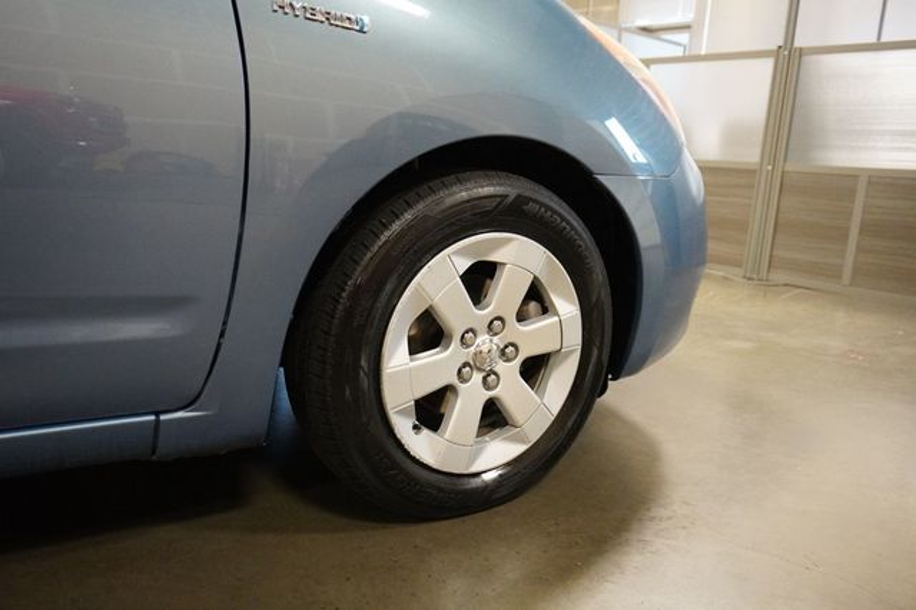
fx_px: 725
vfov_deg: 45.6
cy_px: 305
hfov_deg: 64.6
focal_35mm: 28
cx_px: 458
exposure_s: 1/160
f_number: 4
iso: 6400
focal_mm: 19
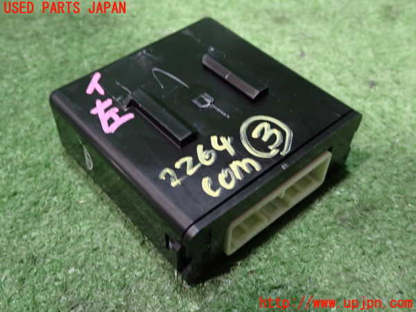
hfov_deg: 45.8
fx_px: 493
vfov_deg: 35.1
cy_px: 156
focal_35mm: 41
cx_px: 208
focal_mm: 7.31
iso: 800
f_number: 2.8
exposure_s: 1/13
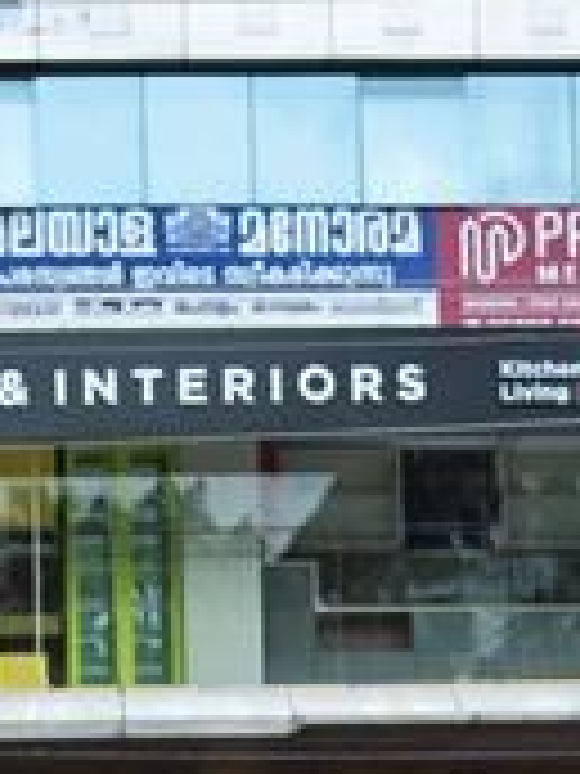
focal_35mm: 127
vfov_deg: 15.0
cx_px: 76
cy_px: 940
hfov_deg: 11.6
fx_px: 2837
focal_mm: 35
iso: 200
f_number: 2
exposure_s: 1/2500
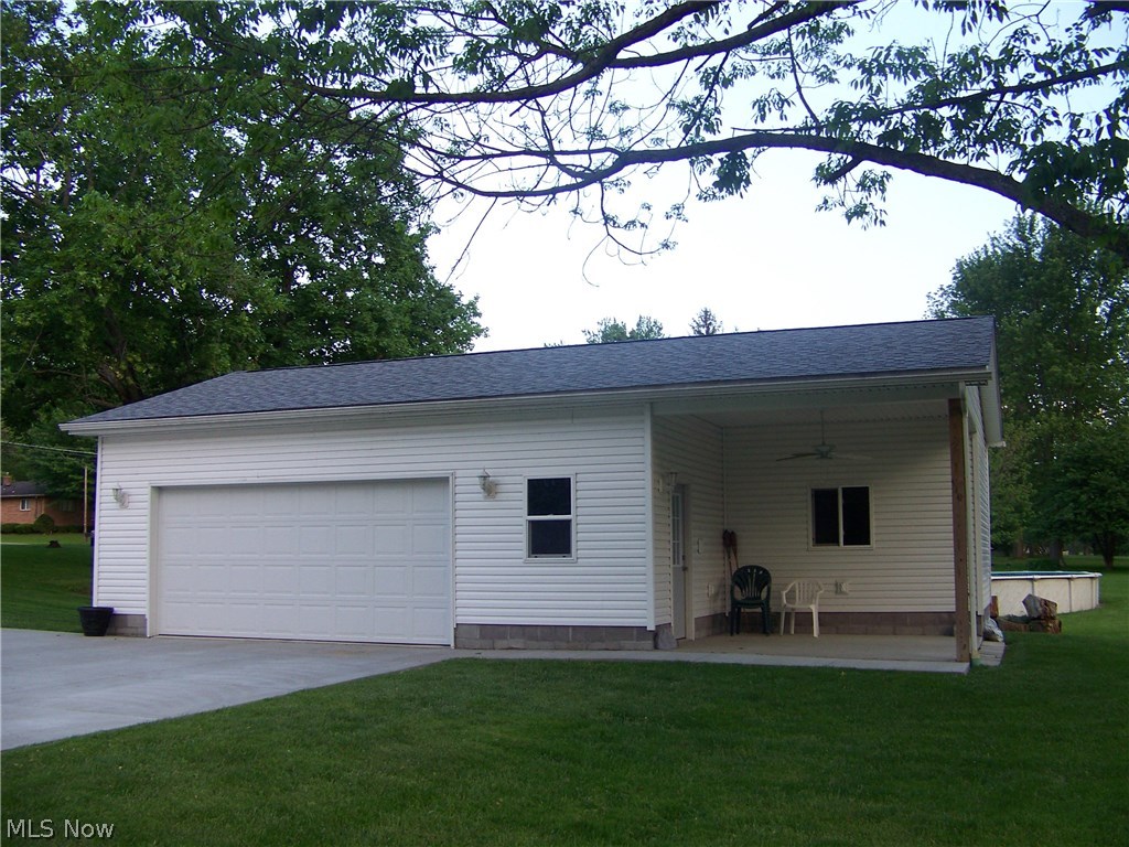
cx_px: 564
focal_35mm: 36
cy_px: 424
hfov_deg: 51.4
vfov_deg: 39.7
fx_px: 1174
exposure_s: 1/30
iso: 100
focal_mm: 5.85
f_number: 2.8
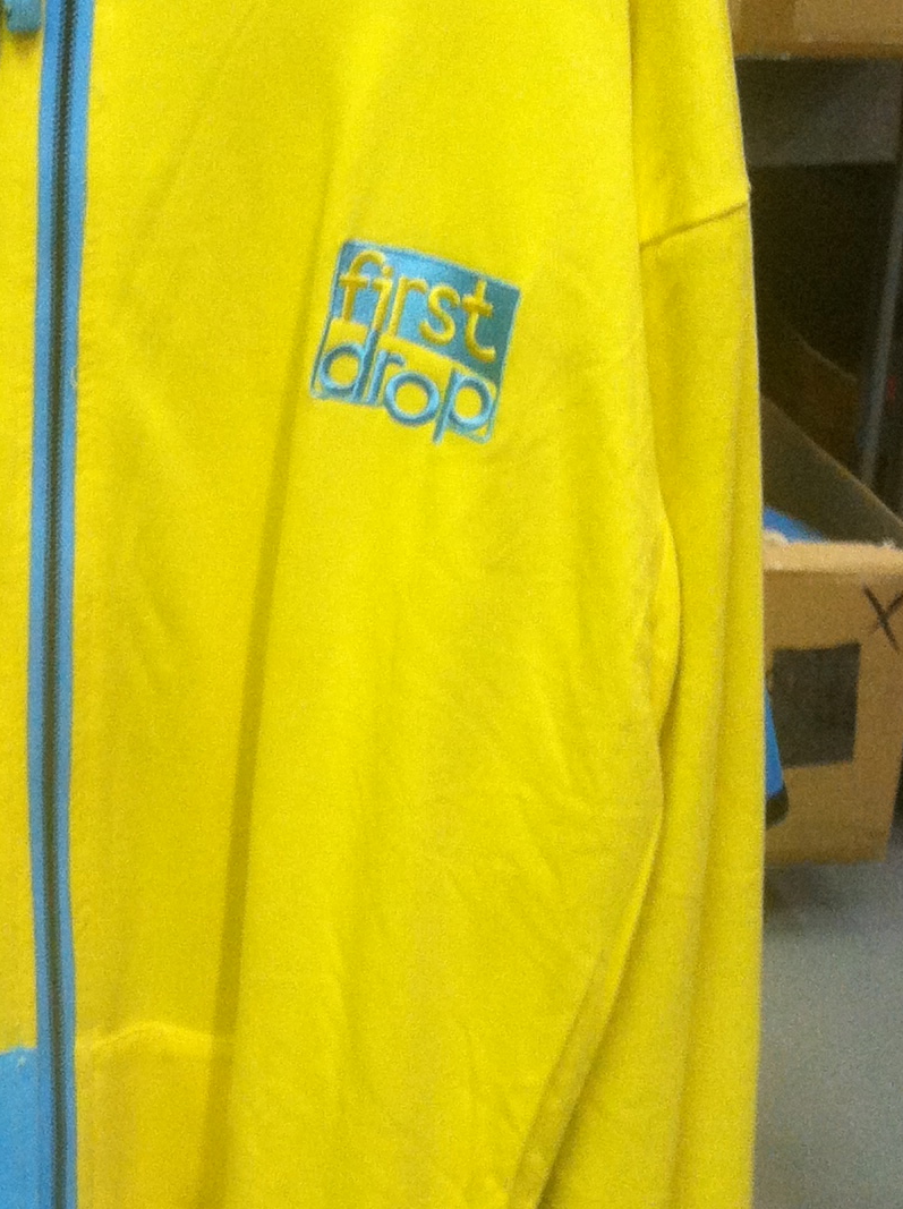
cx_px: 88
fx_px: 2964
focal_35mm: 85
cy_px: 597
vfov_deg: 23.1
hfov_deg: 17.1
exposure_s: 1/15
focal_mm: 3.85
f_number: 2.8
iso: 160
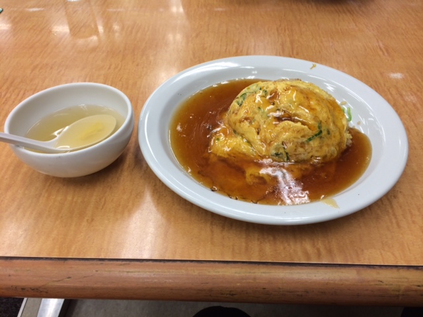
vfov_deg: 46.8
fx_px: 367
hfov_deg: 60.0
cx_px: 212
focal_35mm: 30
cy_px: 158
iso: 40
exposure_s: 1/60
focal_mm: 4.12
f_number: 2.2
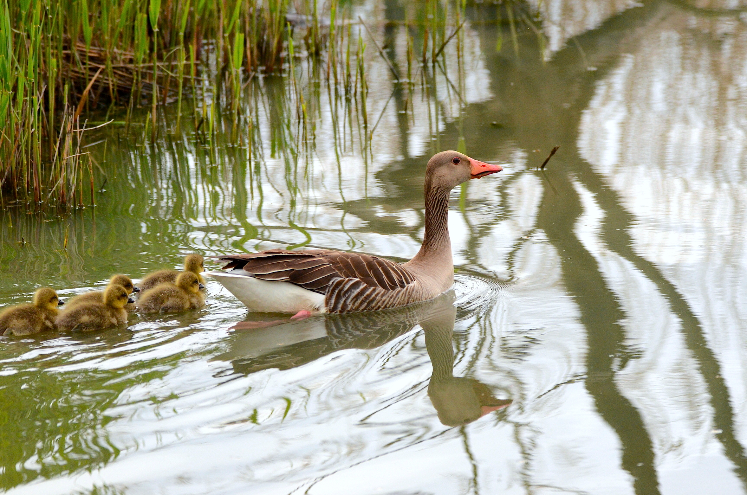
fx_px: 6523
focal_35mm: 315
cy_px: 248
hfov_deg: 6.6
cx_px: 374
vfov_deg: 4.3
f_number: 6.3
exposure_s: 1/800
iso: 1600
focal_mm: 210
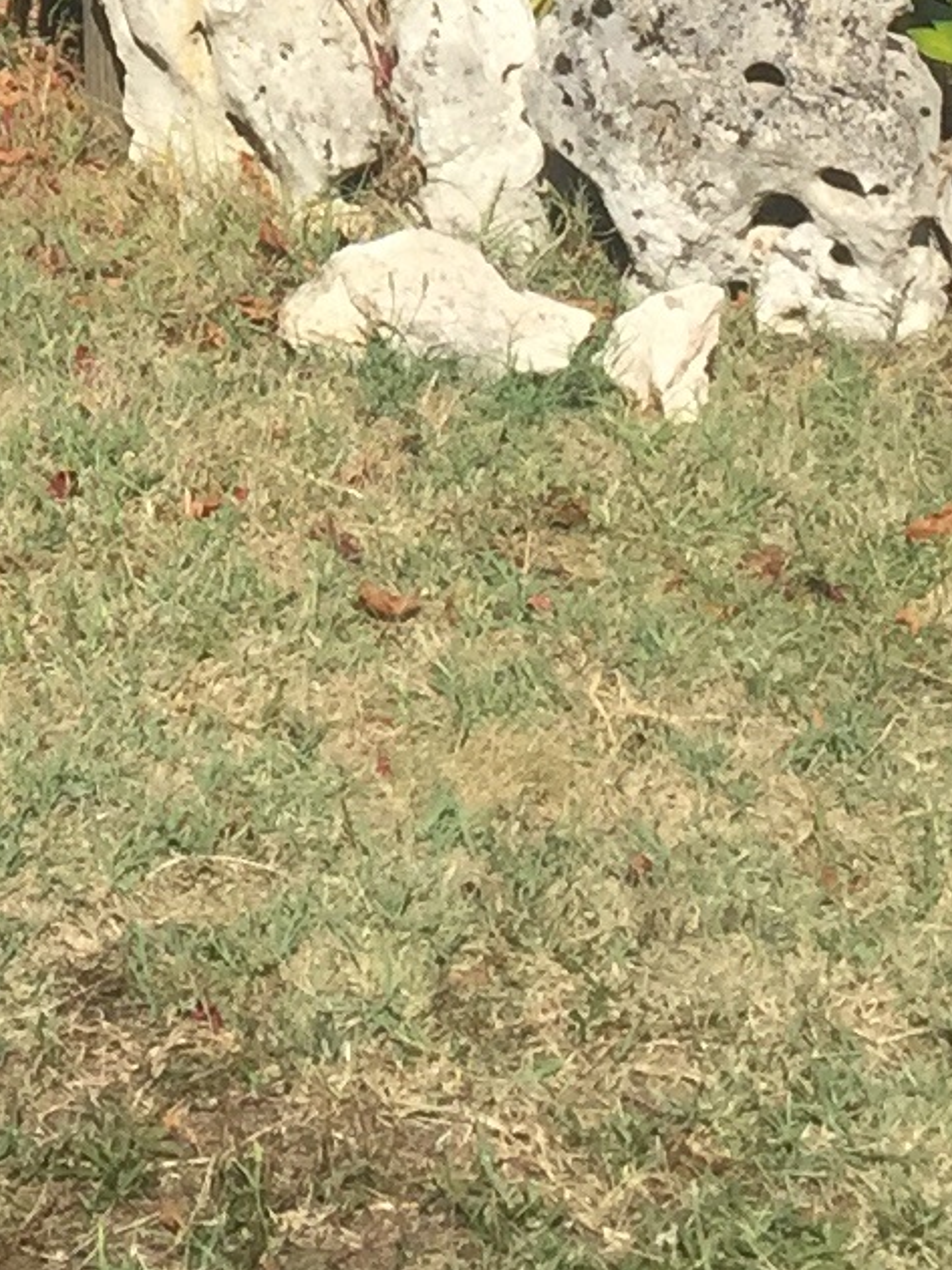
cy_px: -1196
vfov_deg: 11.9
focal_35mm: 150
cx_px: -598
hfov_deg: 9.5
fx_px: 5502
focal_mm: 4.15
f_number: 2.2
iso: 32
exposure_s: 1/2198
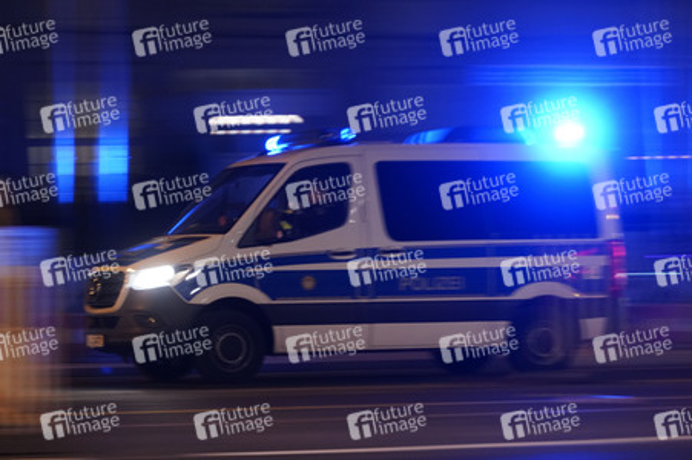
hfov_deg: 21.3
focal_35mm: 96
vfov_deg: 14.2
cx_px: 346
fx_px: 1844
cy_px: 230
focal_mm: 96
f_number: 4.5
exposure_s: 1/15
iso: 3200
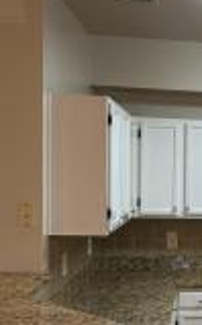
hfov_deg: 18.5
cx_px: 277
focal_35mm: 64
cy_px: 215
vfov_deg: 31.8
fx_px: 565
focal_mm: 6.86
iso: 200
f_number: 1.78
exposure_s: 1/60
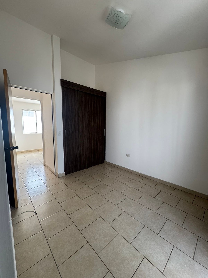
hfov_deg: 85.7
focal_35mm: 14
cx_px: 104
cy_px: 139
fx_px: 112
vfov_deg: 102.1
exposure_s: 1/99
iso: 200
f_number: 2.2
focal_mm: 2.22
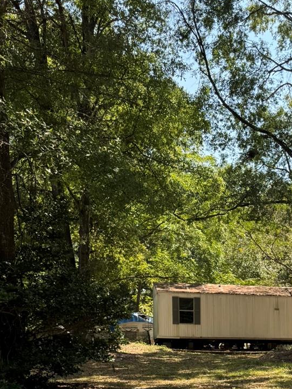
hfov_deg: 26.7
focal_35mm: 51
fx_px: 574
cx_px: 307
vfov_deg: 34.7
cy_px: 373
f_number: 1.78
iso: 80
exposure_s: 1/715
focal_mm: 6.76
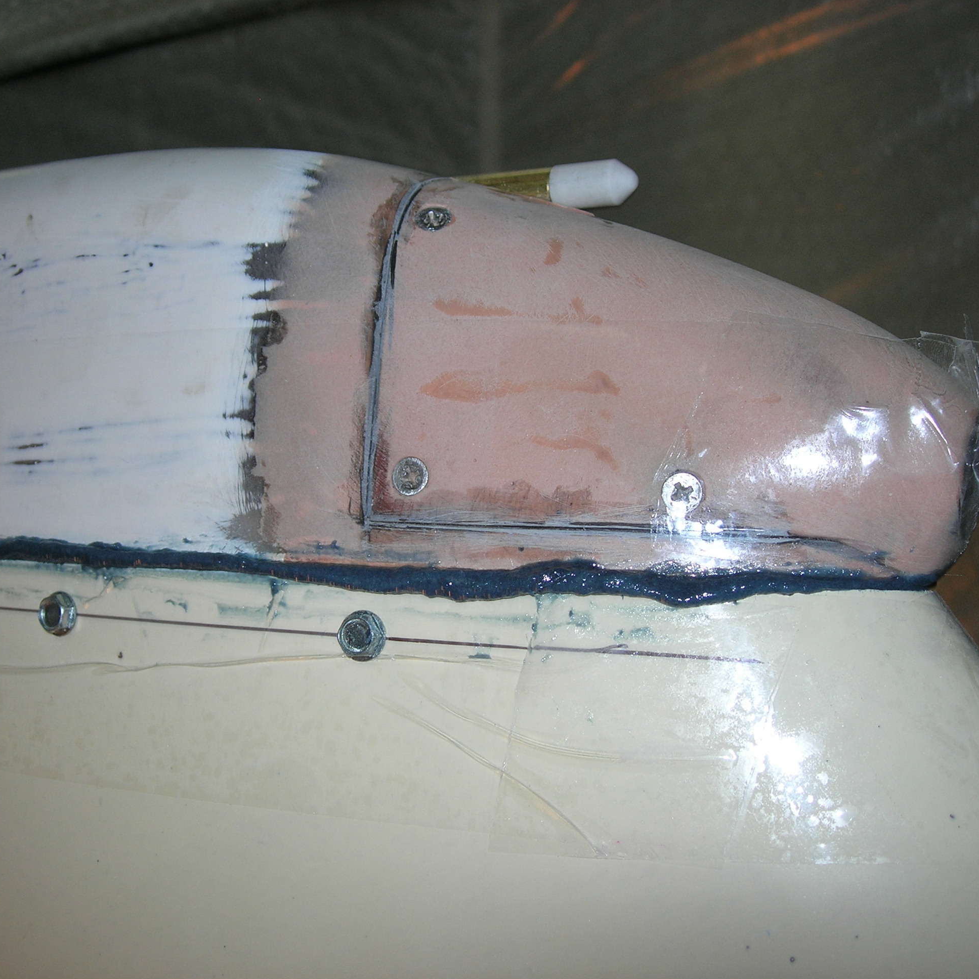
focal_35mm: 45
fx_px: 1440
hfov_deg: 37.5
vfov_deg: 37.6
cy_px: 490
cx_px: 455
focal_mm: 7.8
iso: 64
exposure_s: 1/60.1
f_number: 2.8
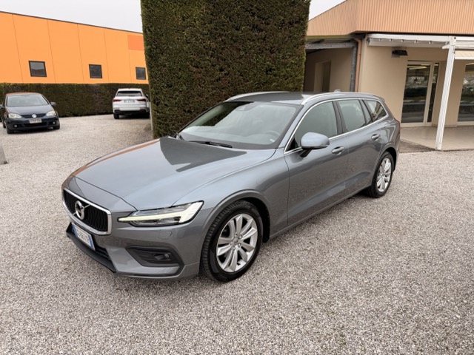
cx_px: 237
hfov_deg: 71.6
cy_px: 178
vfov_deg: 56.8
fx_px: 329
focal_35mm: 24
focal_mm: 6.76
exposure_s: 1/796
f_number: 1.78
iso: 80
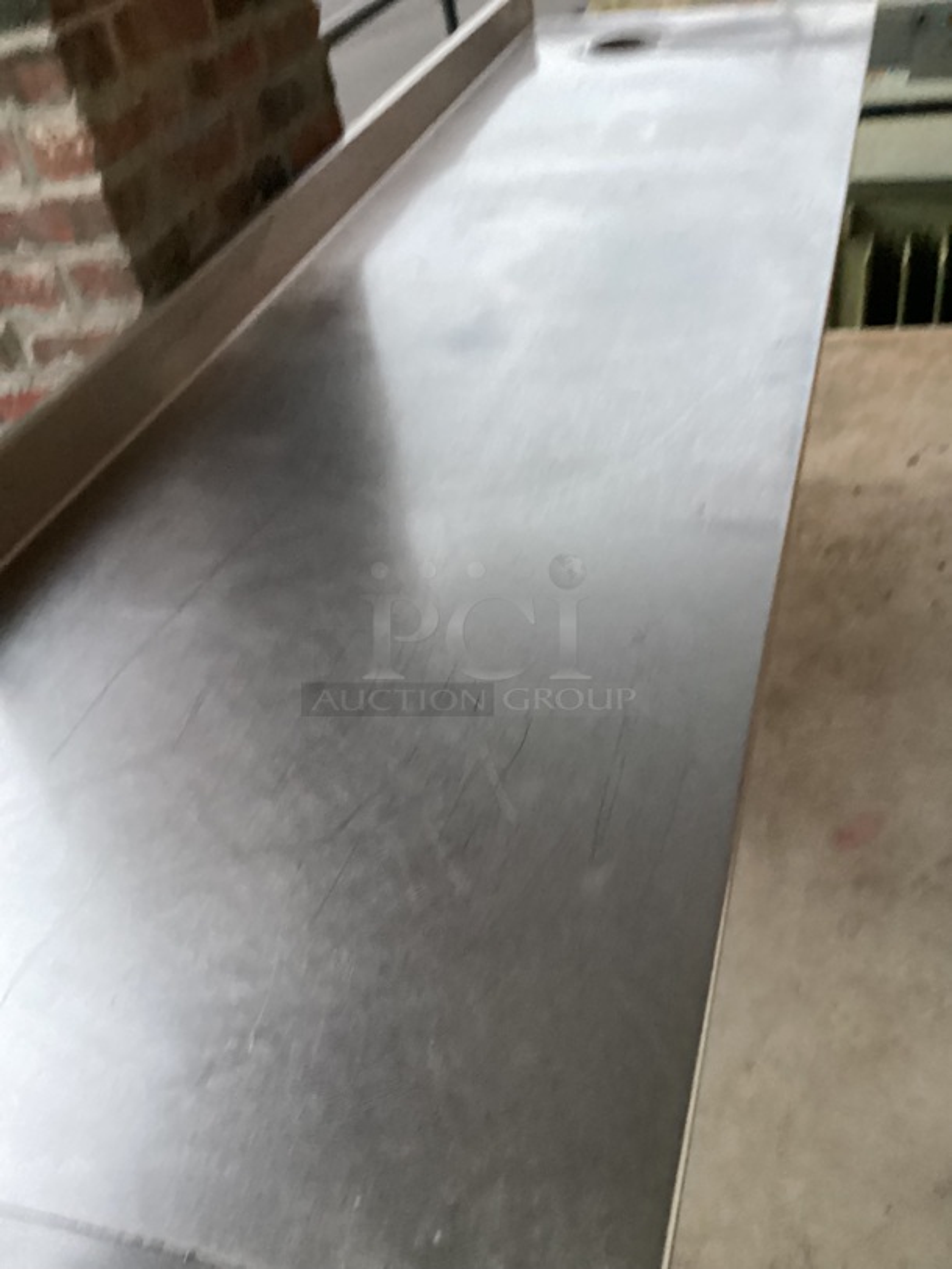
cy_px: 634
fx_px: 1136
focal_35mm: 31
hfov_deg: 45.5
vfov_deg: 58.3
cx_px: 476
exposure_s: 1/60
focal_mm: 3.3
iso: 400
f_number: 2.4
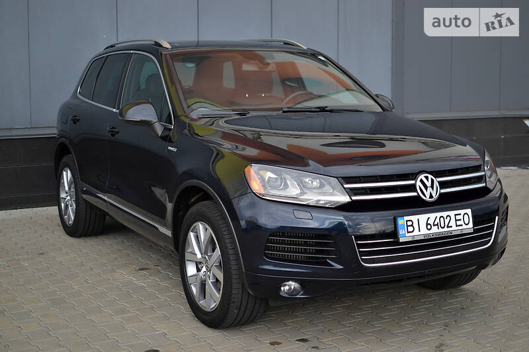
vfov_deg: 25.7
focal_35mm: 52
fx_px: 771
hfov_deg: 37.9
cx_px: 264
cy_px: 176
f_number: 1.8
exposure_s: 1/1600
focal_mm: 35
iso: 100
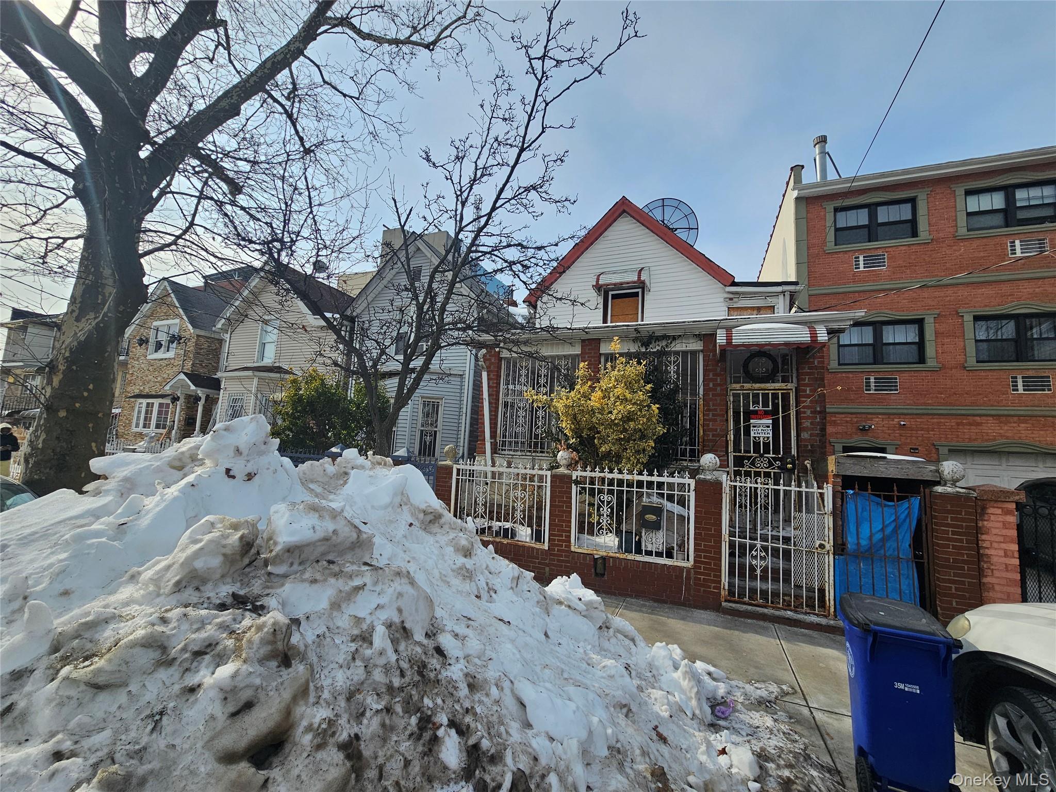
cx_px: 528
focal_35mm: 13
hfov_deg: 106.2
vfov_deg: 89.9
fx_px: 397
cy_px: 396
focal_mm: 2.2
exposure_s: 1/2664
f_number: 2.2
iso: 50
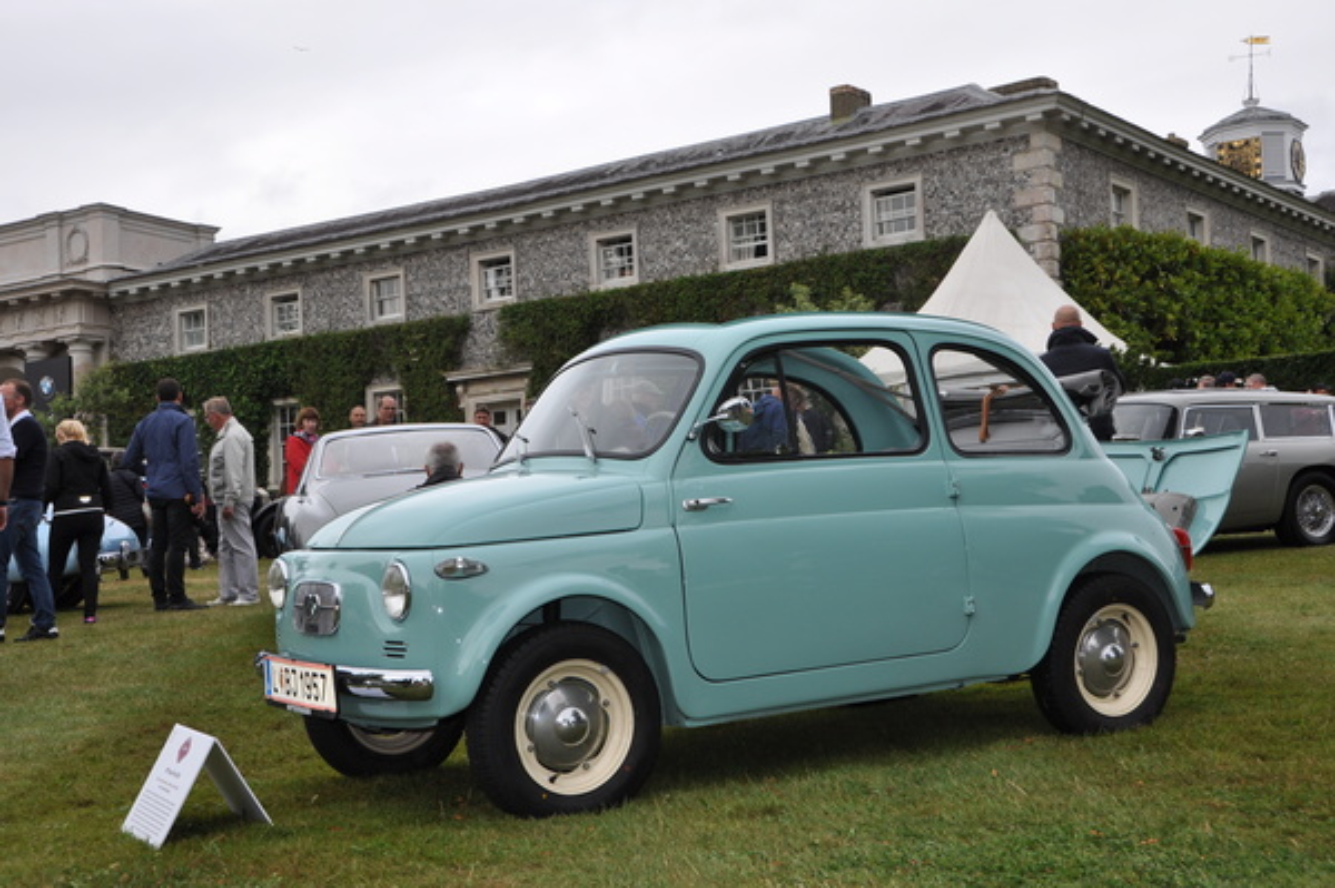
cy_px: 444
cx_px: 668
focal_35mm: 48
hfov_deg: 41.1
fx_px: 1778
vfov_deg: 28.0
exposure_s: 1/200
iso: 200
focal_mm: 32
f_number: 10
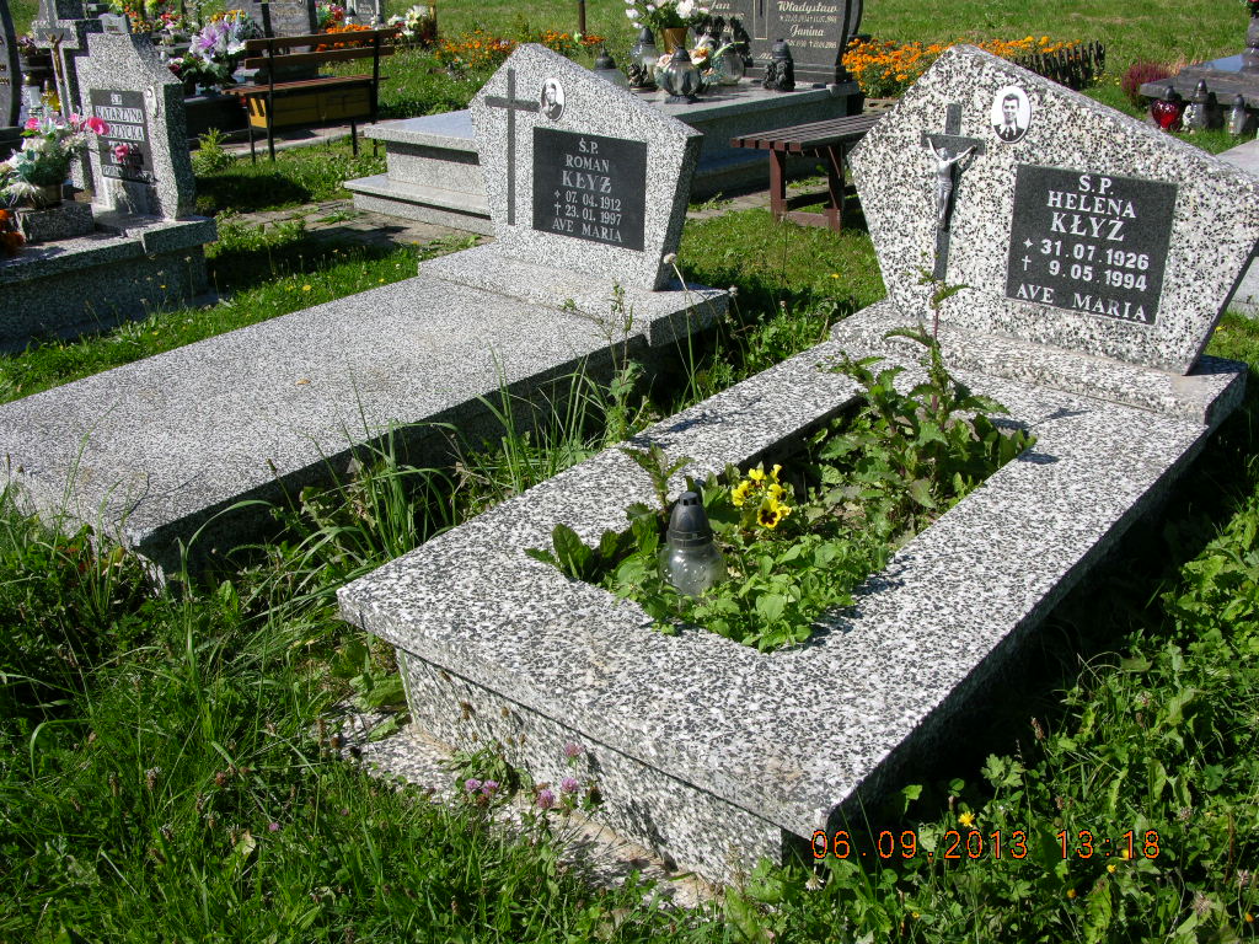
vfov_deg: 40.7
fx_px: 1273
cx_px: 630
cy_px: 472
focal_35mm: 35
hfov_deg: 52.6
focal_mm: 8.9
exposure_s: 1/243
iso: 50
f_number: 6.3
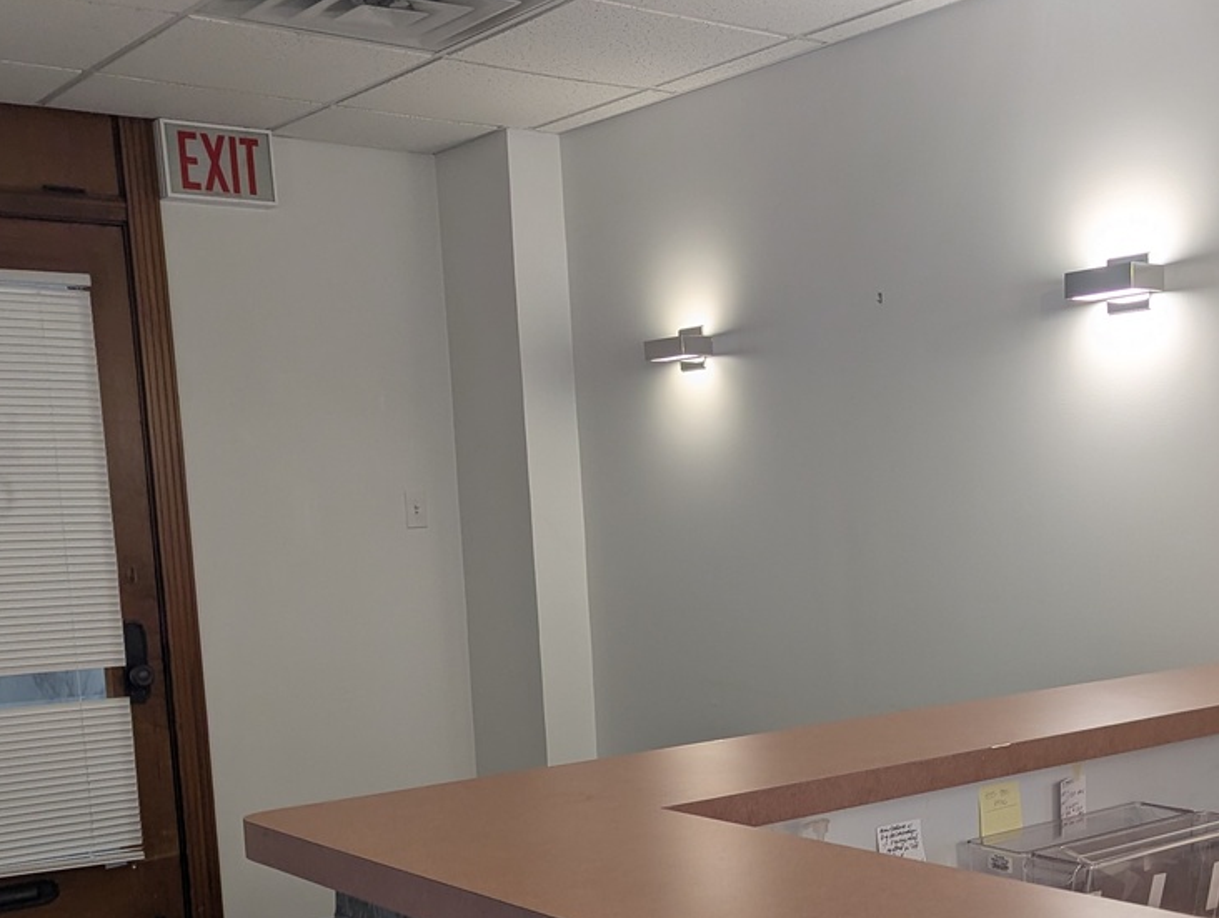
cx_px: 816
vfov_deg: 30.1
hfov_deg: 39.9
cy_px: 758
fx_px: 1657
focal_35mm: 47
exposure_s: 1/40
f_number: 1.85
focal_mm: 6.81
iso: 75
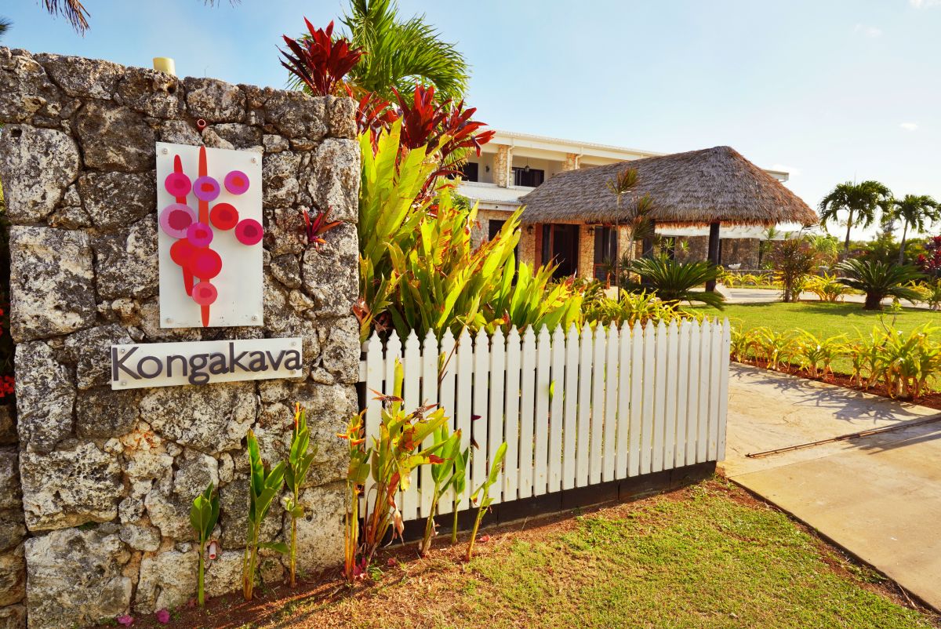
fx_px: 596
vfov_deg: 55.6
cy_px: 314
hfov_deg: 76.5
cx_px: 470
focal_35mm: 23
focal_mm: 15.2
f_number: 6.3
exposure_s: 1/250
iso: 100
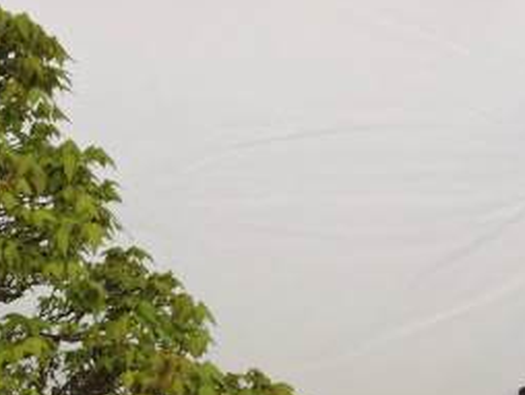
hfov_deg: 30.2
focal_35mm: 56
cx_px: -75
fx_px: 850
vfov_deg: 25.9
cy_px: 286
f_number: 3.3
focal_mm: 4.3
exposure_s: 1/30
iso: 320
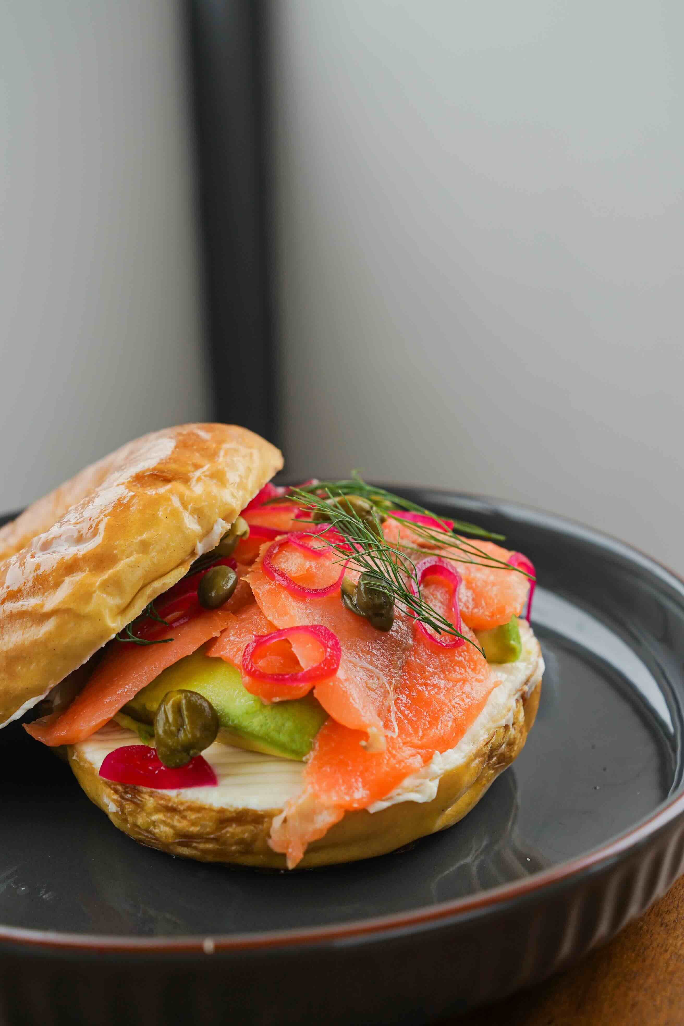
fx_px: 1197
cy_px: 513
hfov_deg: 31.9
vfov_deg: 46.4
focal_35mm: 42
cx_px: 342
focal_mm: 28
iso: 100
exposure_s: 1/100
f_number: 4.5
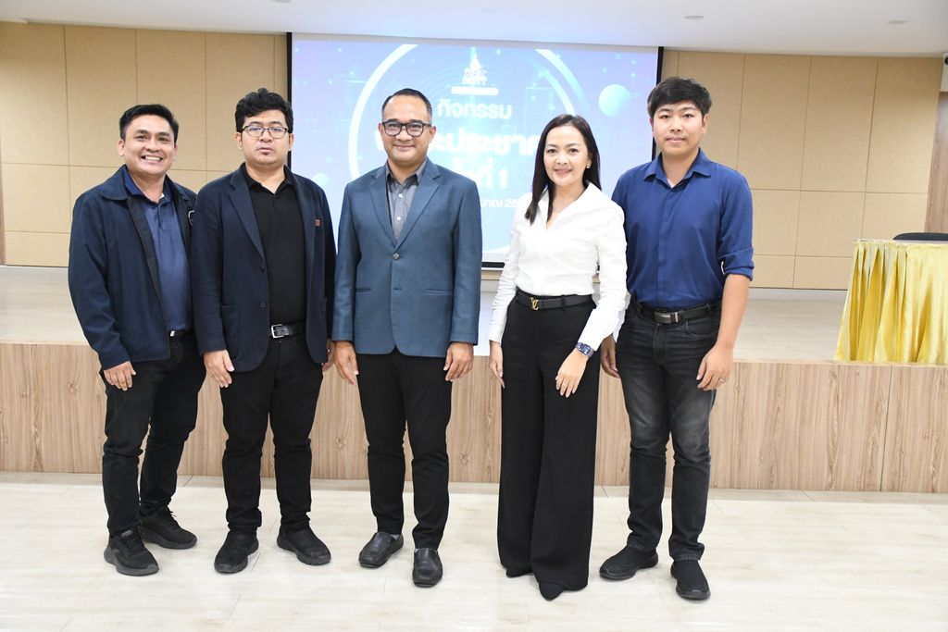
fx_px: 948
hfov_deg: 53.1
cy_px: 316
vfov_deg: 36.9
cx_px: 474
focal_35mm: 36
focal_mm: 24
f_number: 4.5
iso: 3200
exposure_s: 1/80
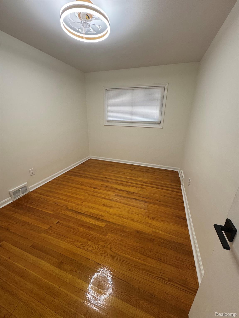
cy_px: 159
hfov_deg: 85.7
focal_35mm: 14
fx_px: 129
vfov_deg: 102.1
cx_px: 120
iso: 160
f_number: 2.2
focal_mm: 2.22
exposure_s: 1/120
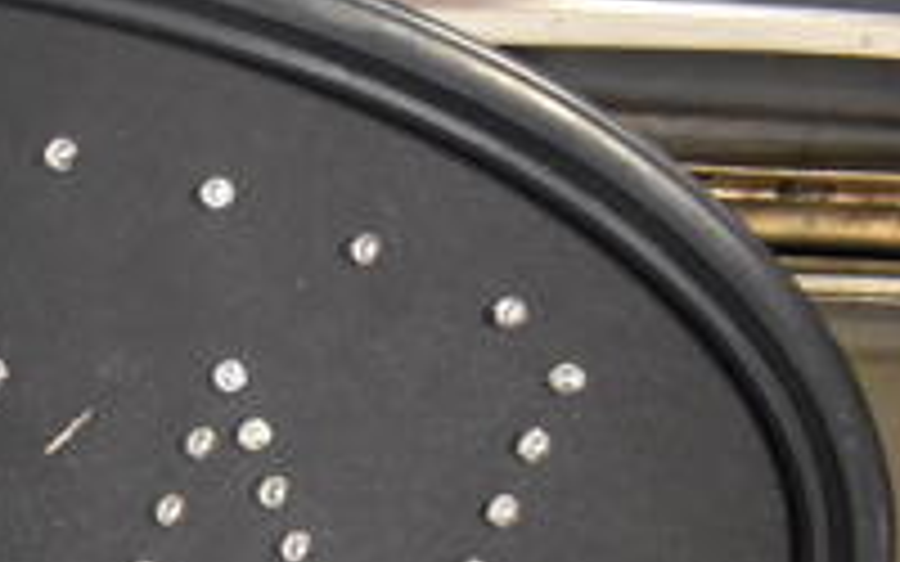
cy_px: 688
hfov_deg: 20.9
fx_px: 2060
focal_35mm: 84
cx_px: -454
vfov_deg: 15.0
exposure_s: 1/125
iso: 4000
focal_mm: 18
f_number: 3.5
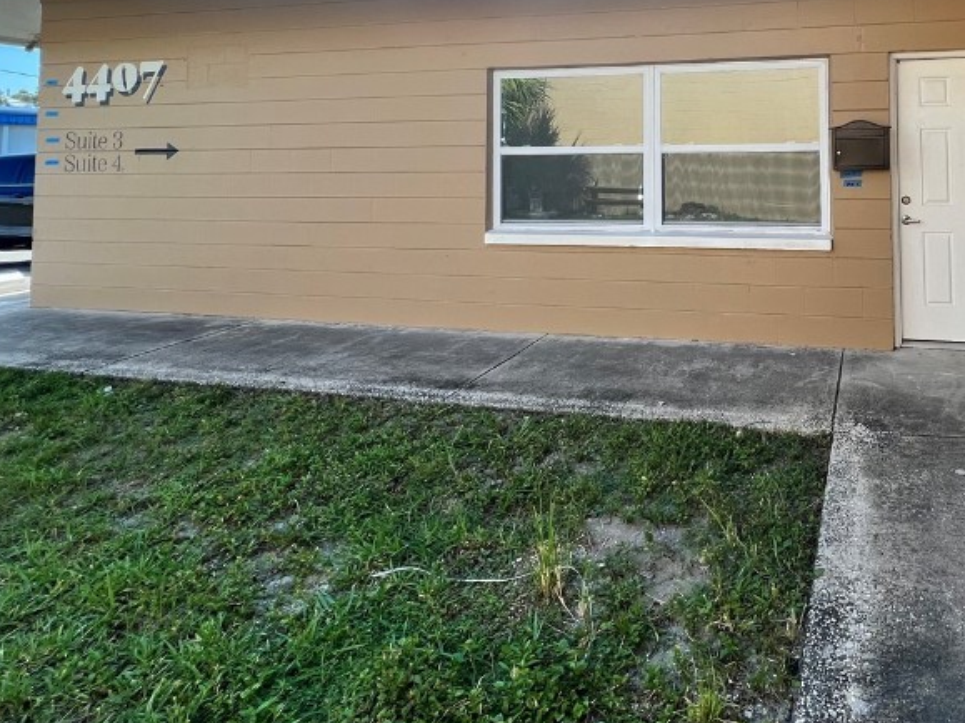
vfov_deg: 53.9
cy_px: 122
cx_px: 728
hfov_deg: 68.9
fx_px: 641
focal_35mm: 23
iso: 32
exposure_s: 1/469
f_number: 1.8
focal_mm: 1.57
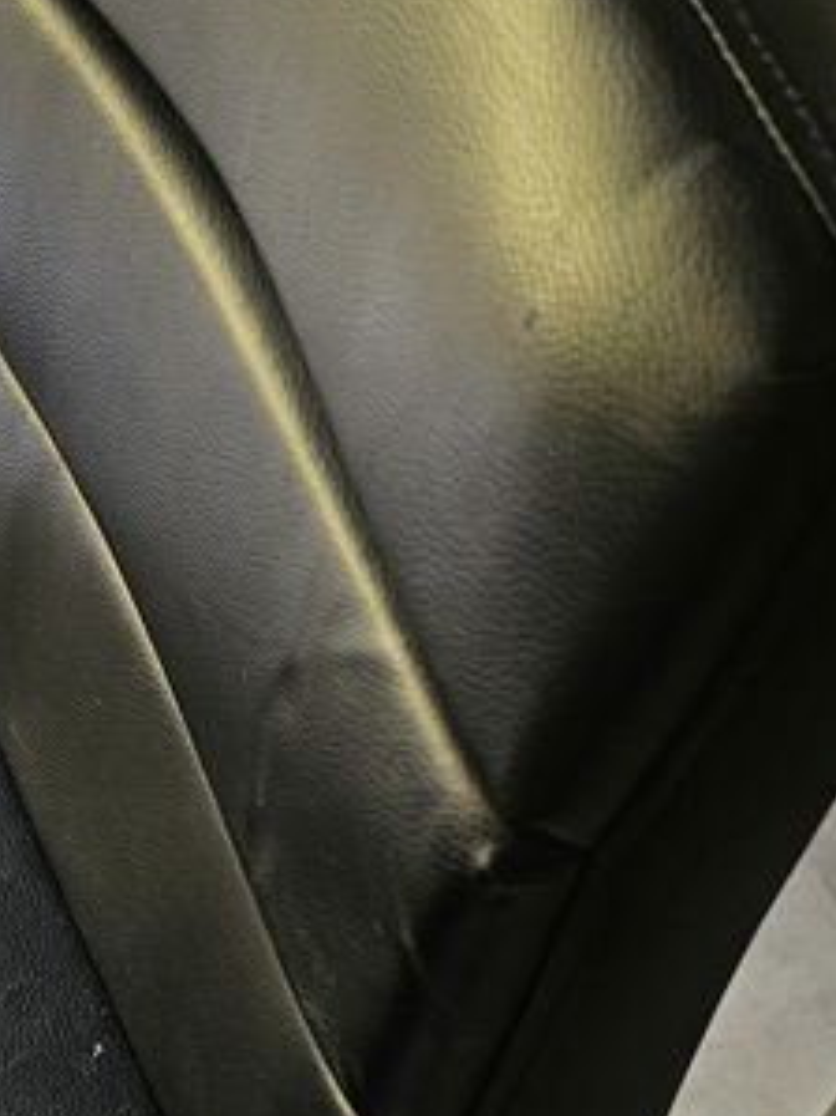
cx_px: -172
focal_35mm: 77
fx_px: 2481
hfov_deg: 18.1
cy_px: 1064
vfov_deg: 24.4
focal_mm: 6.3
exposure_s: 1/120
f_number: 1.7
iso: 250
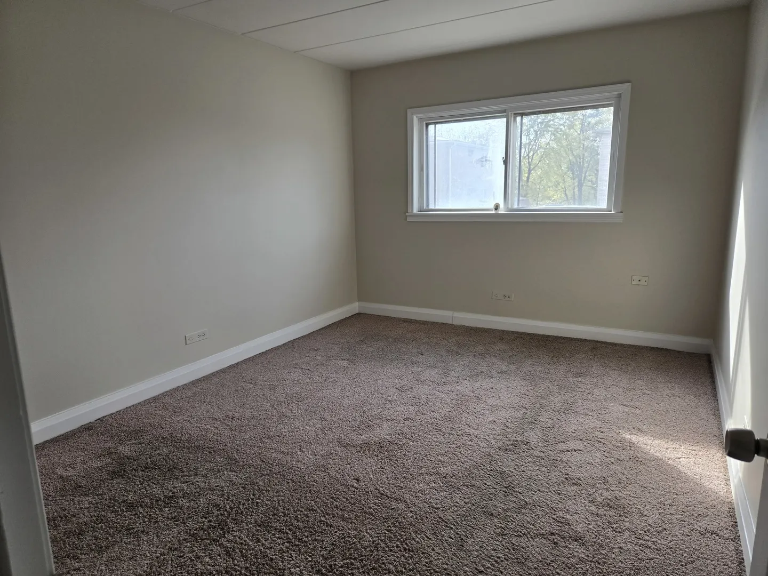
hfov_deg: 73.9
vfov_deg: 58.9
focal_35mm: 23
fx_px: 510
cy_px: 288
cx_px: 384
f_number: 1.8
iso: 50
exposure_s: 1/180
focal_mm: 5.4
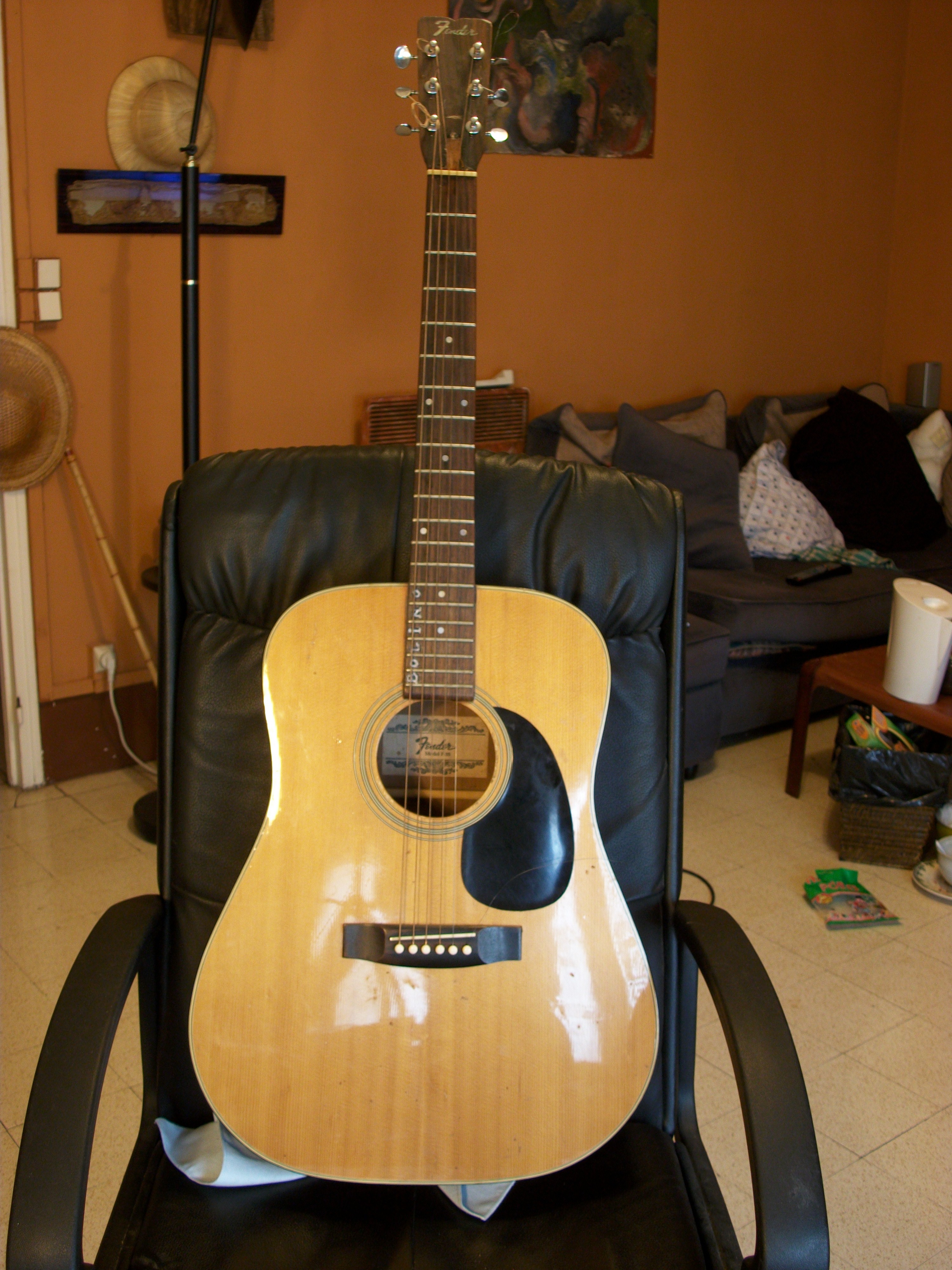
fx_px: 1430
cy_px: 635
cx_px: 476
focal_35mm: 39
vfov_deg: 47.9
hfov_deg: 36.8
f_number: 3.2
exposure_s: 1/4
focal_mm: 7.1
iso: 81
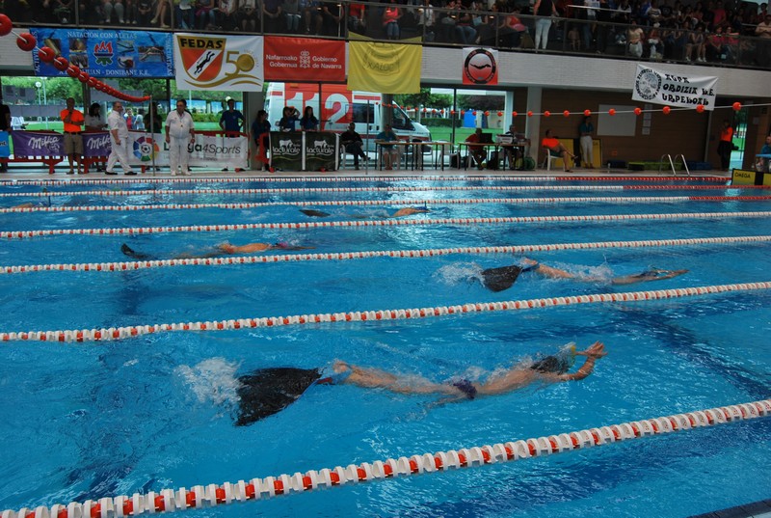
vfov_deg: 43.8
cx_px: 386
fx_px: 644
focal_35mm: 30
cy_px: 259
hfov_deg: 61.8
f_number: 5
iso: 200
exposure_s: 1/100
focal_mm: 20
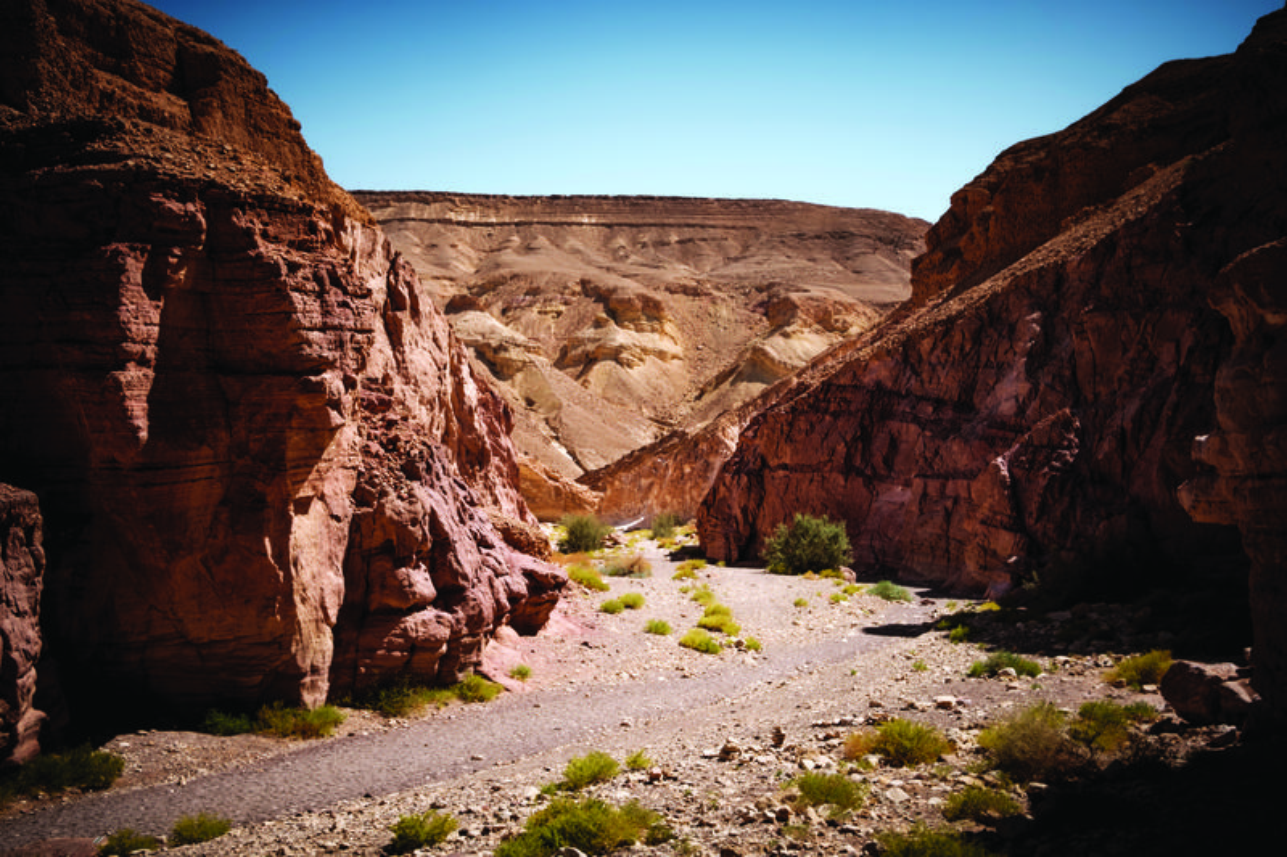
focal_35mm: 36
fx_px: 1287
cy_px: 428
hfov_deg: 53.1
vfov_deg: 36.9
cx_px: 644
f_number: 5.6
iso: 100
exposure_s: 1/800
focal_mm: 24
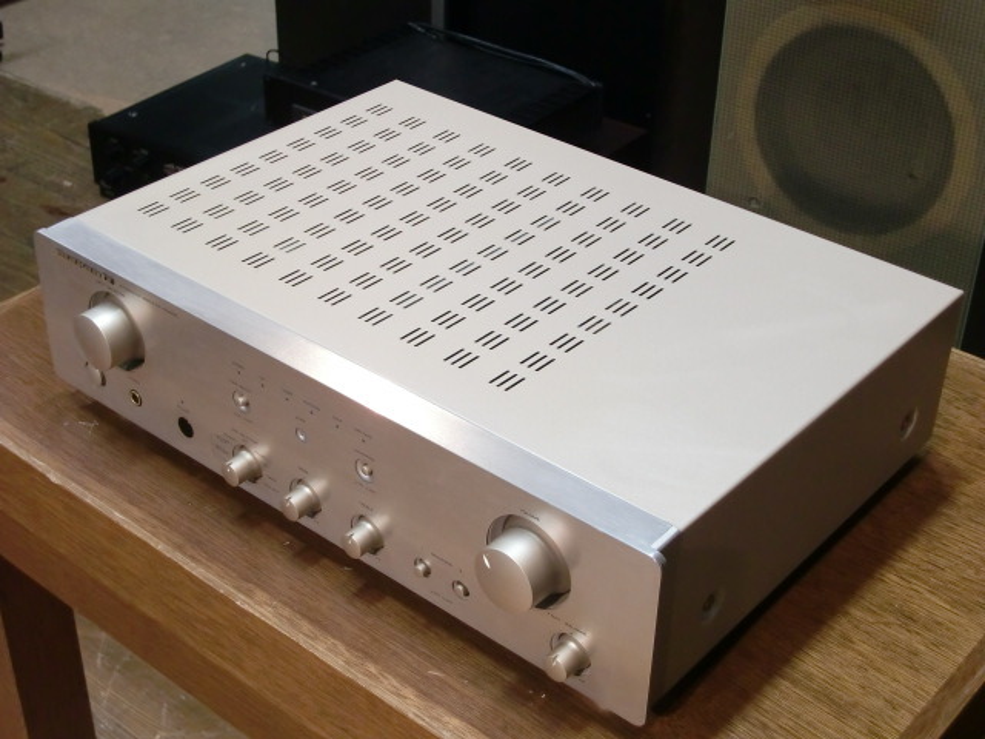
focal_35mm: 55
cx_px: 492
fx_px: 1565
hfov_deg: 34.9
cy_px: 370
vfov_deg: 26.6
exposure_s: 1/40
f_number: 3.6
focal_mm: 9.8
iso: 400
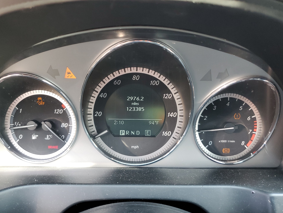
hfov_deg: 65.3
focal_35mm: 27
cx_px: 137
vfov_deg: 51.4
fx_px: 221
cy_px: 109
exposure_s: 1/120
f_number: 1.5
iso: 90
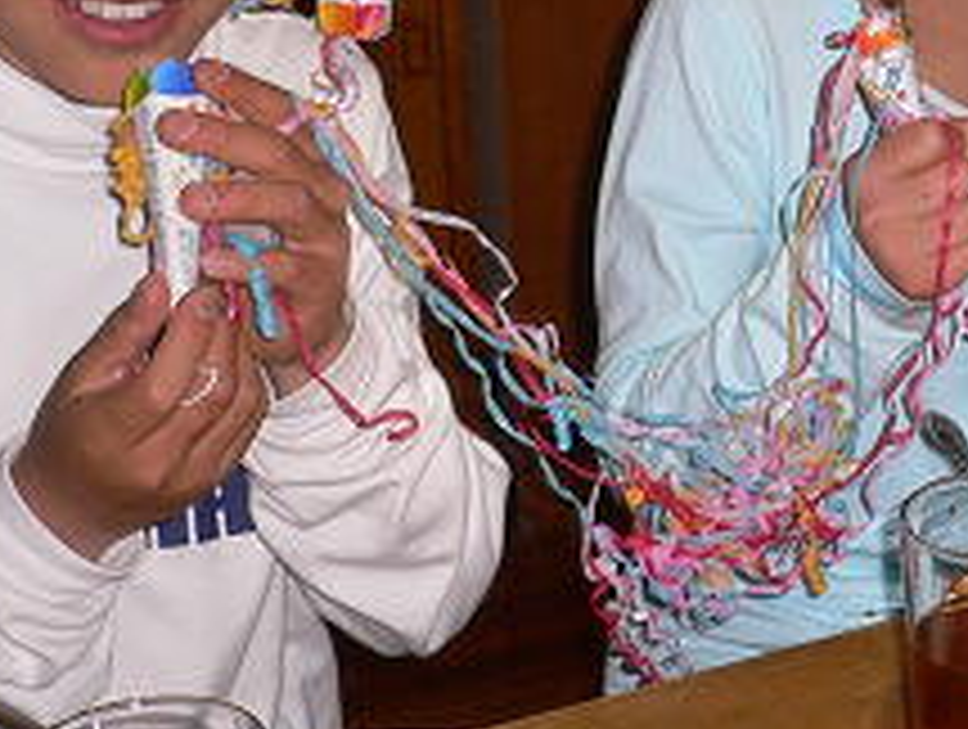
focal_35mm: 104
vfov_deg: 14.0
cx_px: 1022
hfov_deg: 18.3
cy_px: -54
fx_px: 2913
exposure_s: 1/60
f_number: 2.8
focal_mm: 5.8
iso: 100
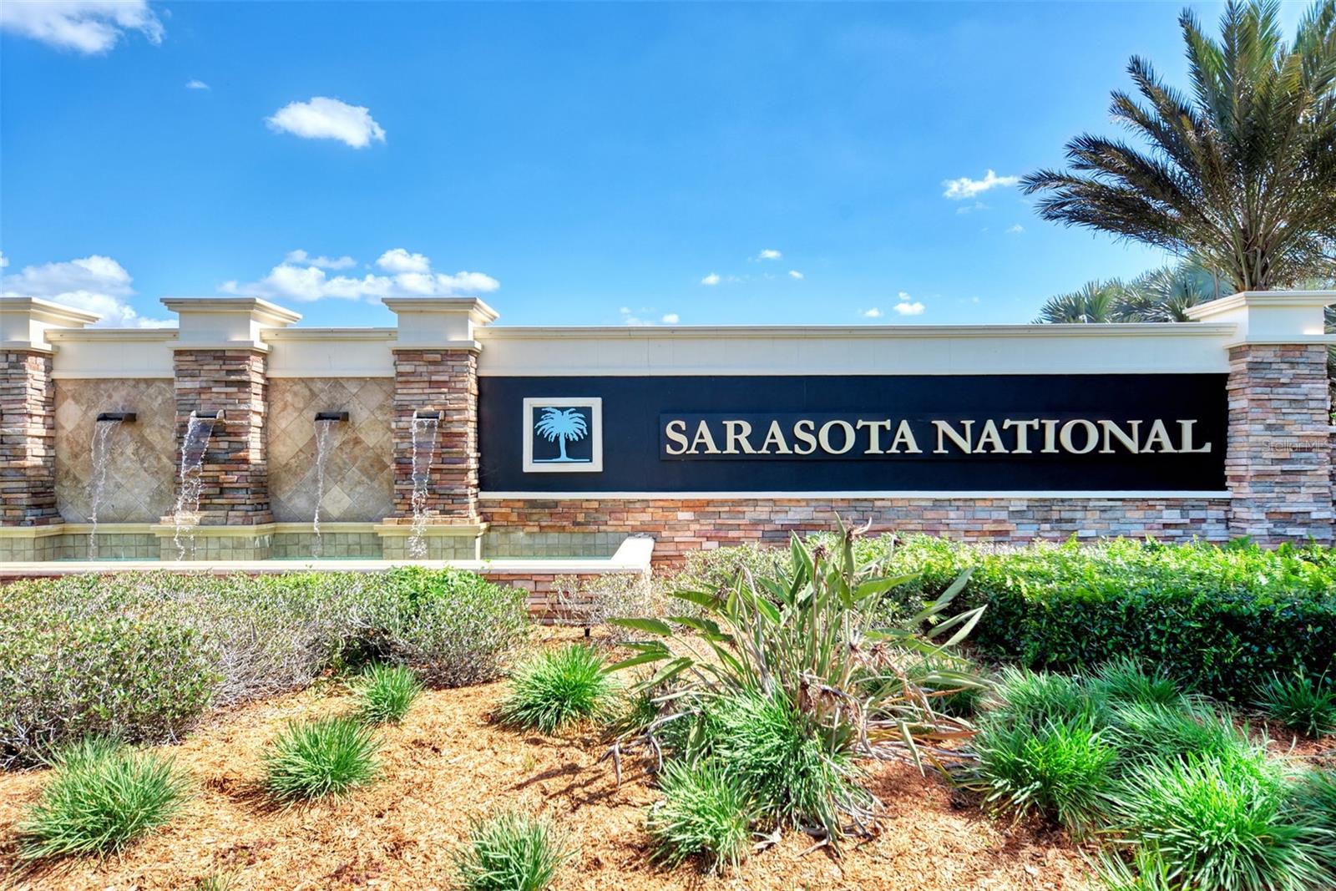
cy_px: 446
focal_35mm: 21
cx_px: 668
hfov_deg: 81.2
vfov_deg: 59.5
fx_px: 779
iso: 160
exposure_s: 1/800
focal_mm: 21
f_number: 7.1
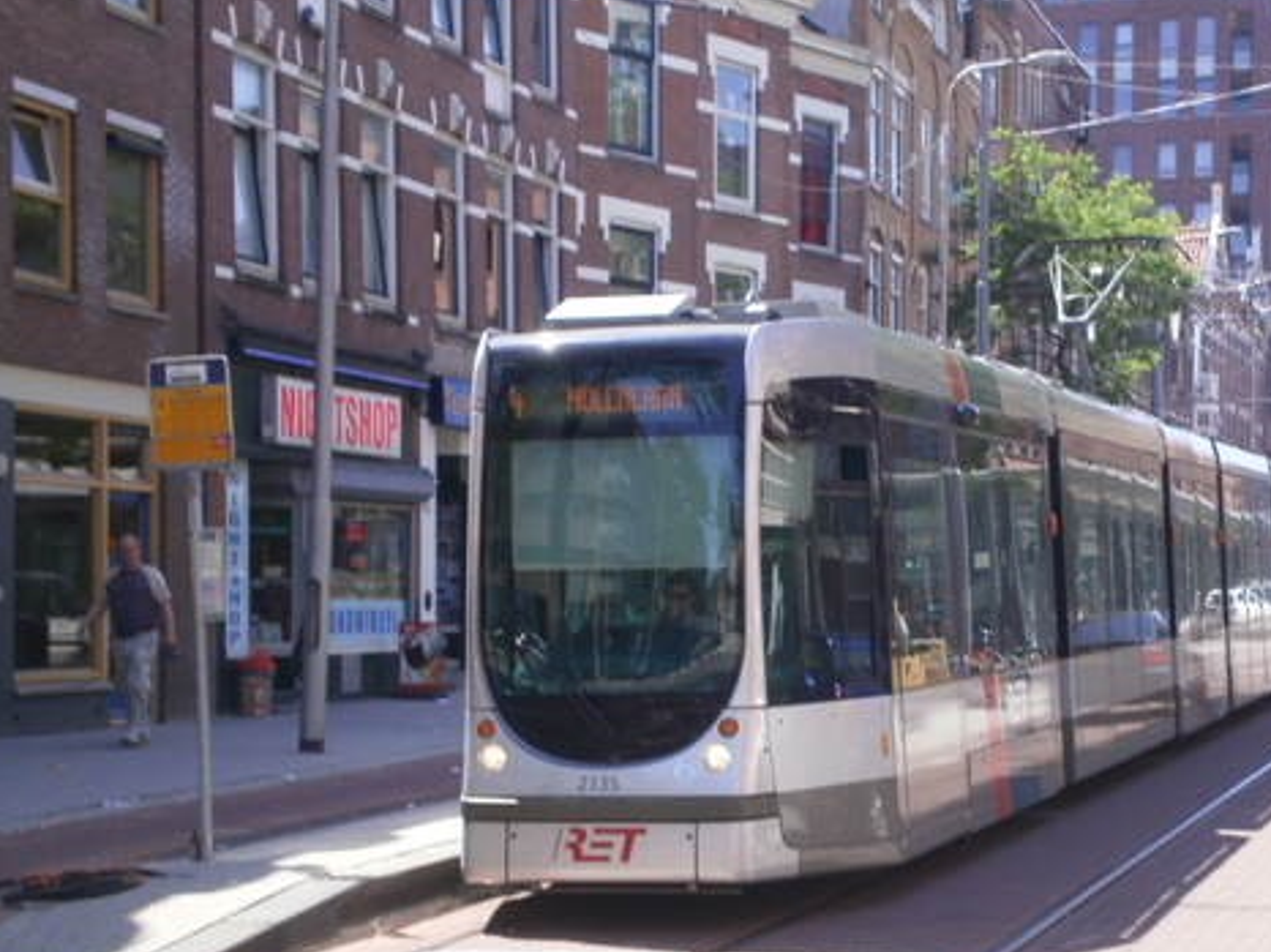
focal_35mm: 76
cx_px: 794
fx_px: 2789
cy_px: 592
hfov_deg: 25.6
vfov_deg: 19.3
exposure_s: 1/125
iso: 100
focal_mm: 10.3
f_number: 5.9
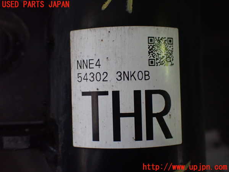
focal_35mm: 44
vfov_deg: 32.9
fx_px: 291
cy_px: 86
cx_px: 114
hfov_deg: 42.9
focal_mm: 7.84
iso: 1000
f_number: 2.9
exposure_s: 1/40
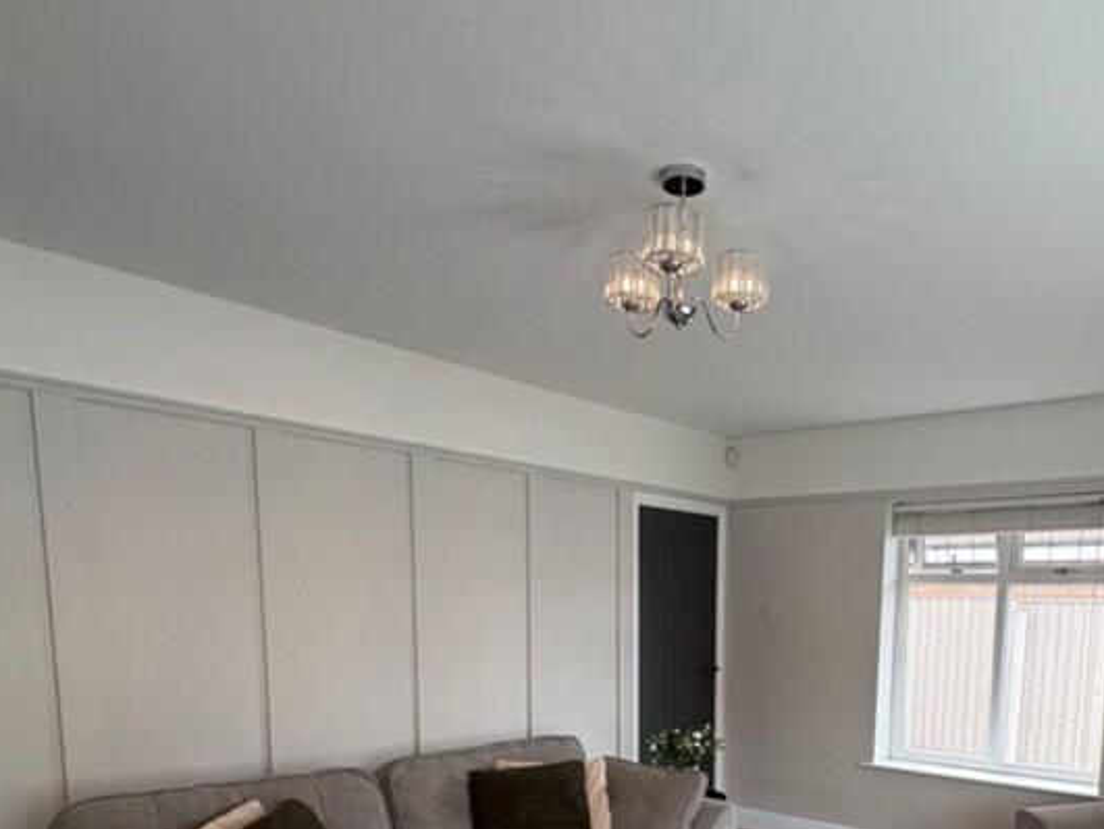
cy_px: 714
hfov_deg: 64.1
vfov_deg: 47.3
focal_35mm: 27
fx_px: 862
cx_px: 709
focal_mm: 2.22
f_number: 2.2
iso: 50
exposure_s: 1/100
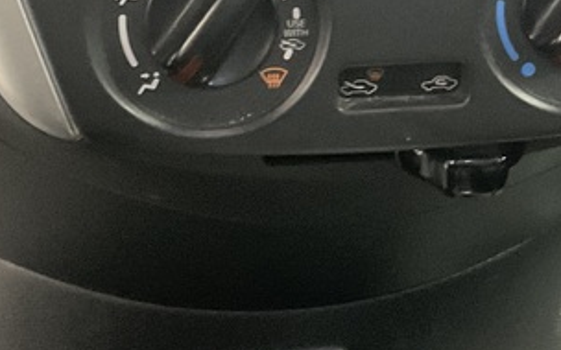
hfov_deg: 21.4
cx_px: 358
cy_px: -22
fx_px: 1483
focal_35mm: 97
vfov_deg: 13.3
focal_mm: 3
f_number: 1.8
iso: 400
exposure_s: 1/25
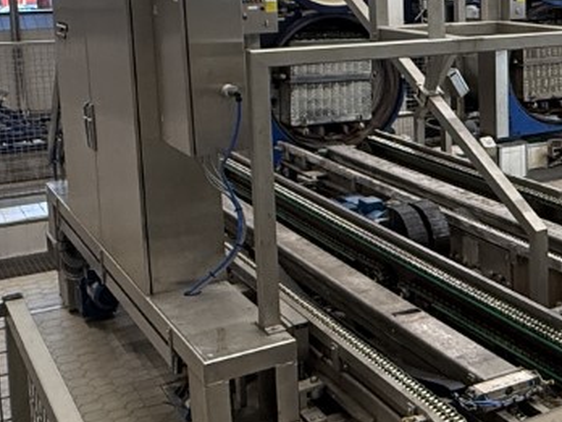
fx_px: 942
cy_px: 89
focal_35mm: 58
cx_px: 604
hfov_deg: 30.1
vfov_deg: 24.8
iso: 250
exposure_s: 1/100
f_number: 2.2
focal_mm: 2.22
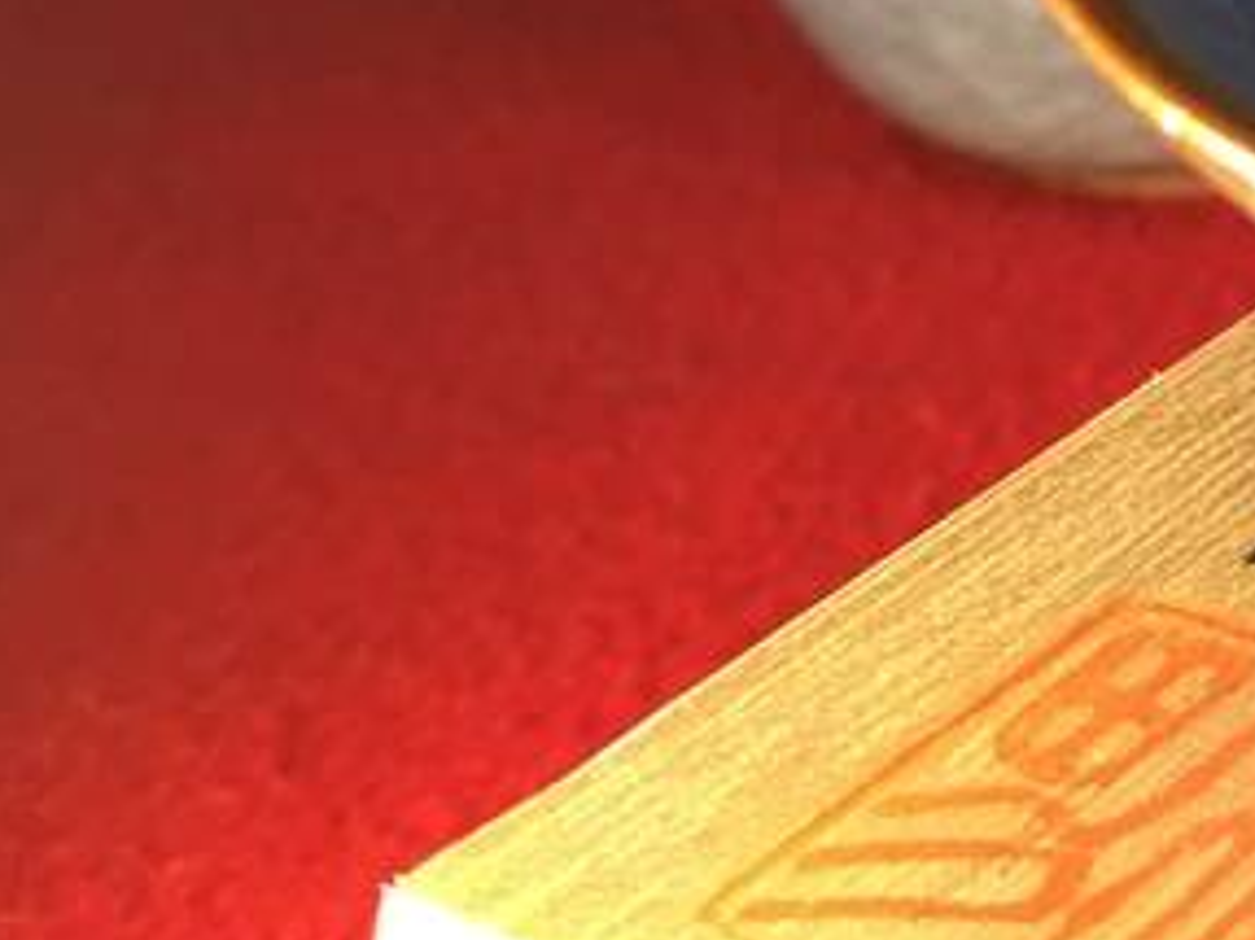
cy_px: -260
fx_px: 3298
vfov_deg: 15.5
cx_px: 1872
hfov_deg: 19.0
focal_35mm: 91
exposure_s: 1/17
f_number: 2.2
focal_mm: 4.15
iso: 40
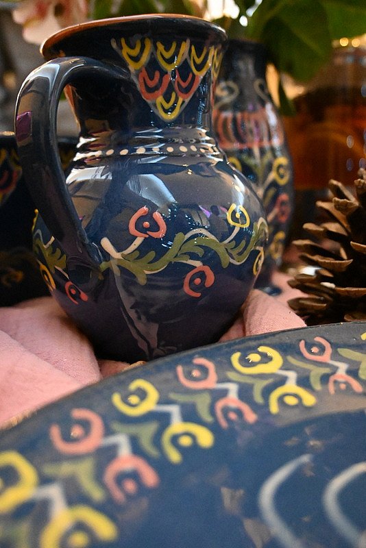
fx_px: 457
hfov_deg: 43.6
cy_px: 274
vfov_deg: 61.9
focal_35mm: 30
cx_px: 183
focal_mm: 20
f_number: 3.8
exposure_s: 1/60
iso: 9000
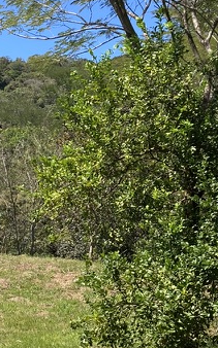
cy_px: 205
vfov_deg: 23.0
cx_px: 37
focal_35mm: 90
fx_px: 856
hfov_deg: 14.4
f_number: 1.8
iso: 20
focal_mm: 3.99
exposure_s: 1/1091
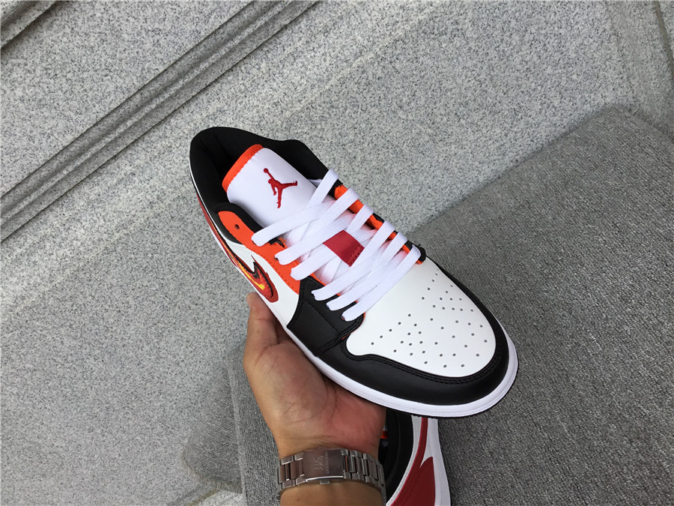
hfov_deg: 58.4
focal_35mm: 31
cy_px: 253
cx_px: 337
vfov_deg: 45.4
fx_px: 604
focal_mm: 3.3
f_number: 2.4
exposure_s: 1/306
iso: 25
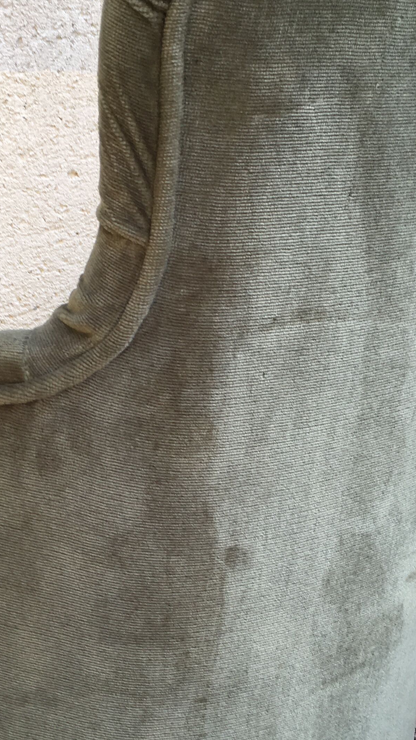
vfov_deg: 34.8
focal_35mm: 60
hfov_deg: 20.0
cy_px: 435
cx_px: 172
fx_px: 1177
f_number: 2.2
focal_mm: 4.15
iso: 32
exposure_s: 1/100
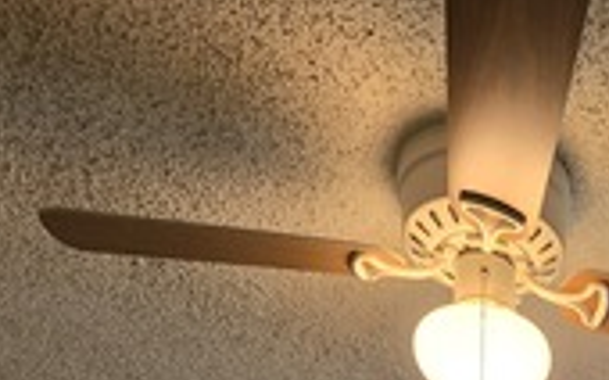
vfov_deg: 16.0
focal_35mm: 52
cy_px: 850
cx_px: 648
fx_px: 862
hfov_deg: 34.3
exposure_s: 1/60
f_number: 2.2
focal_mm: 2.2
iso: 80
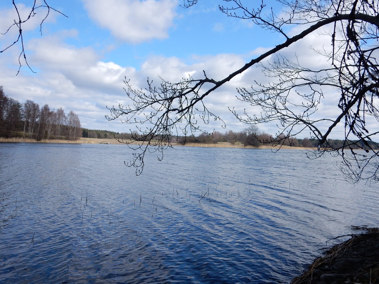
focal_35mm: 36
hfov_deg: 51.4
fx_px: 394
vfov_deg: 39.7
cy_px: 142
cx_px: 190
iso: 125
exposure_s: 1/1000
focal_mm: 6.4
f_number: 4
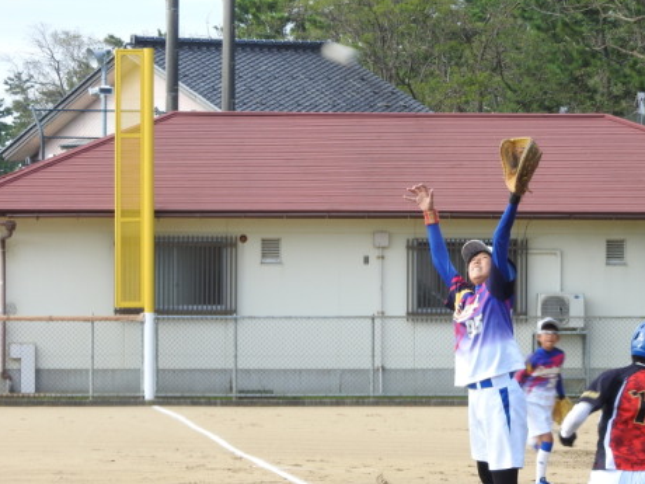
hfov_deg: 6.9
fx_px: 5348
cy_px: 306
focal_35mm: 287
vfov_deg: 5.2
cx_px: 407
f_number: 5.3
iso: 100
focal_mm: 39.4
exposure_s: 1/125
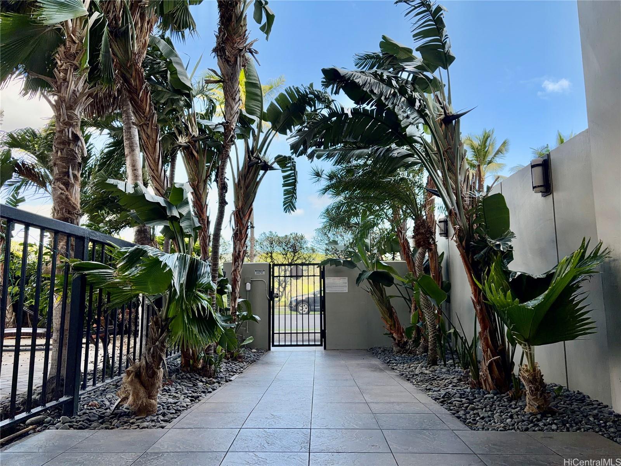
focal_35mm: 26
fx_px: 466
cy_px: 233
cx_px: 310
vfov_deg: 53.1
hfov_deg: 67.3
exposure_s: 1/571
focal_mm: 5.96
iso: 64
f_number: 1.6
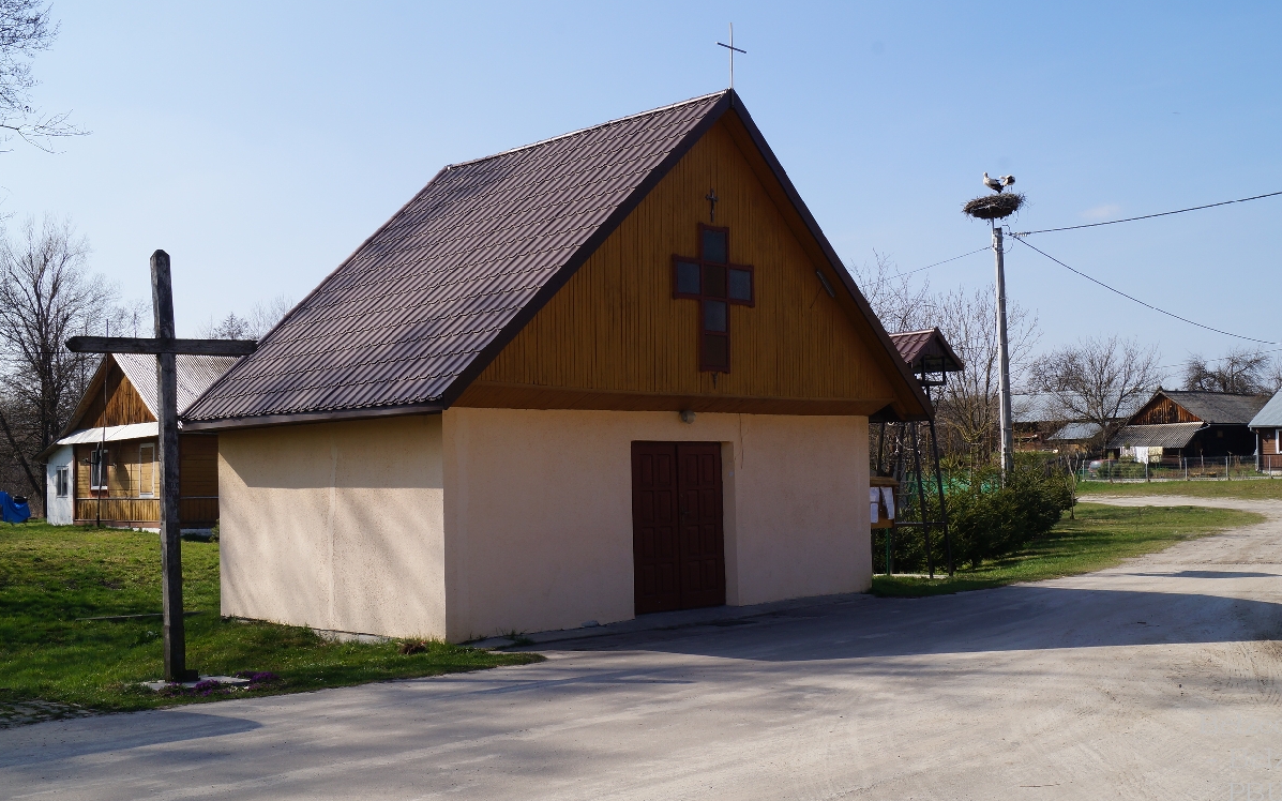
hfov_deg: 49.3
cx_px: 643
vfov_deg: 32.0
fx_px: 1397
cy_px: 380
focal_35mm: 40
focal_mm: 26
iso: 100
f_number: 14
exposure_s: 1/80
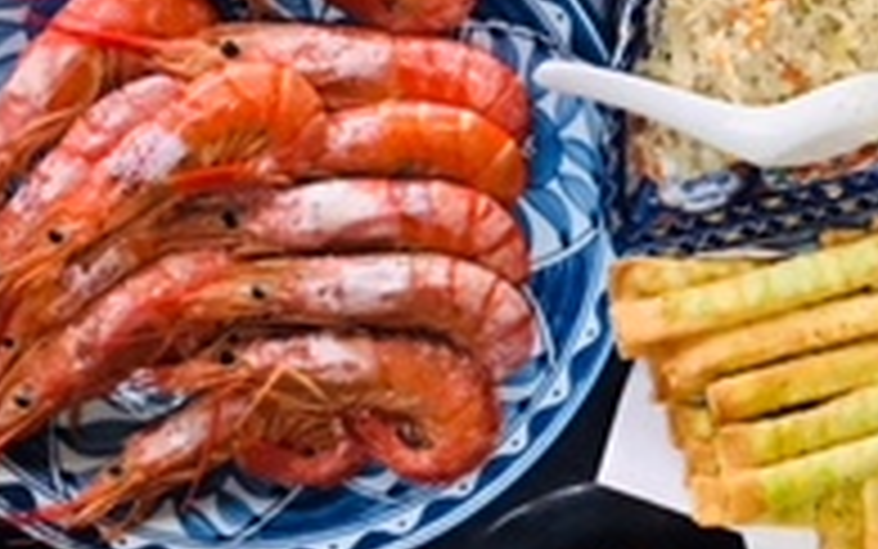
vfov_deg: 12.8
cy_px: 0
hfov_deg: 19.5
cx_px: 1027
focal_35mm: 101
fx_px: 2417
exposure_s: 1/30
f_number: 2.2
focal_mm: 4.15
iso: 160
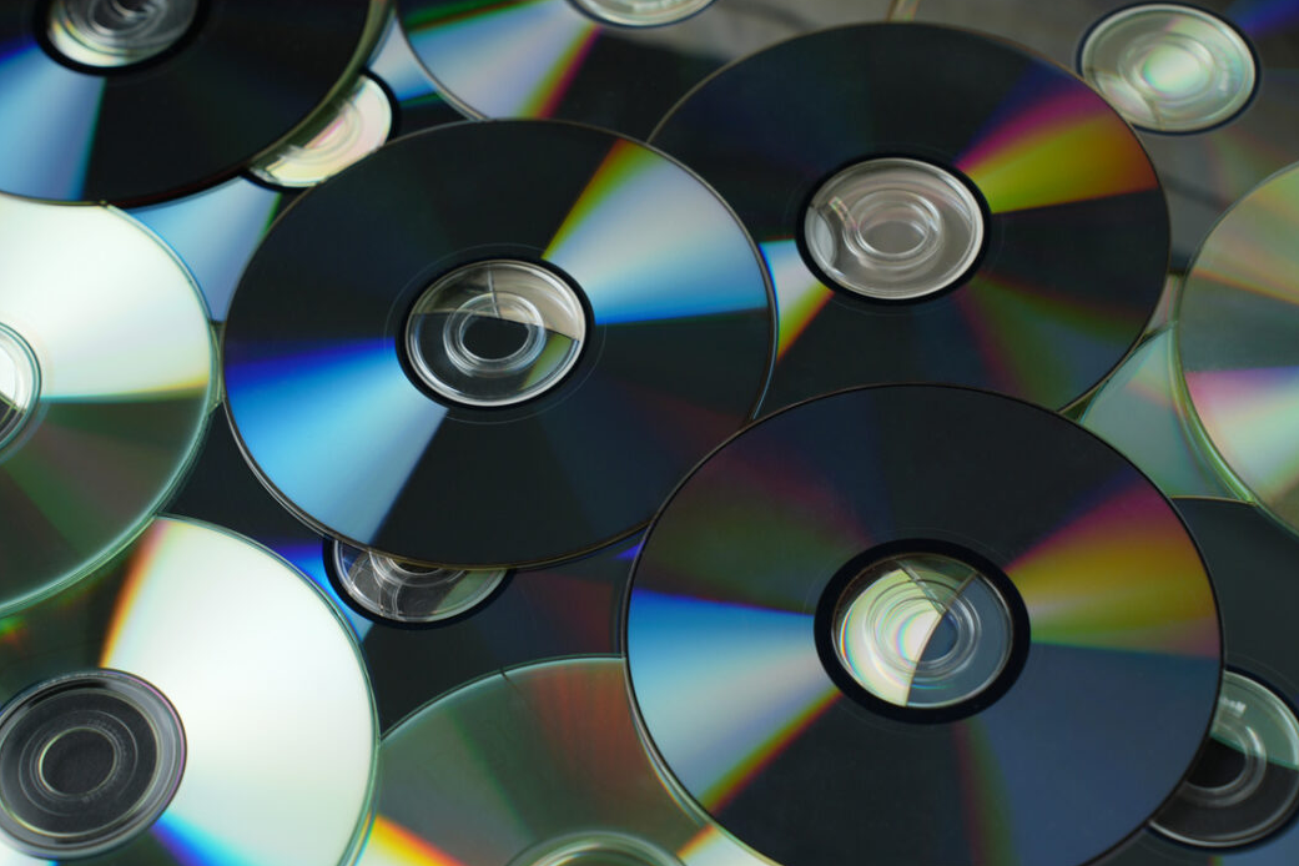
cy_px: 460
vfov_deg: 16.5
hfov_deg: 24.5
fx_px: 2995
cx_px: 606
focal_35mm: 83
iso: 160
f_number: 6.3
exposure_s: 1/100
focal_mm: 75
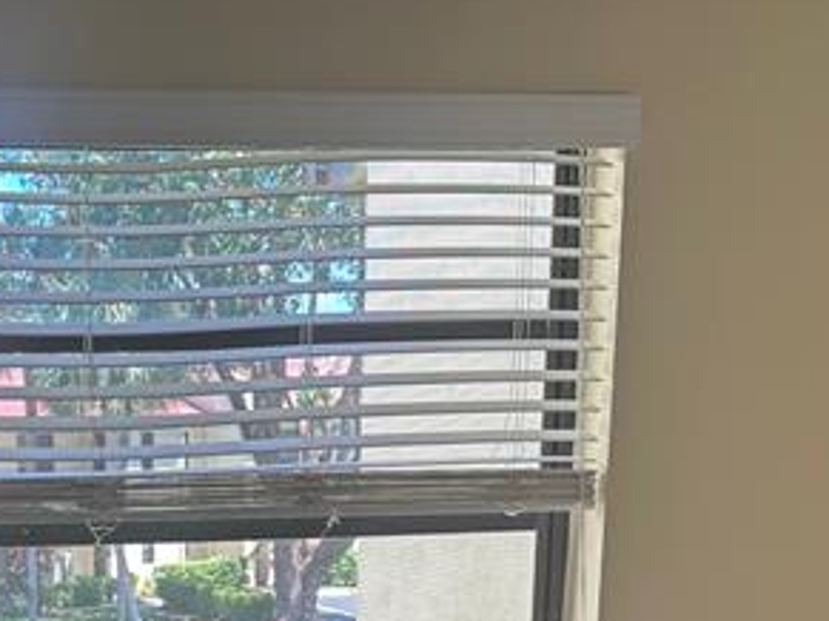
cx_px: 94
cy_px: 789
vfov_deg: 20.5
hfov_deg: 28.4
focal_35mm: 66
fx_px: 1580
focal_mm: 6.86
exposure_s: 1/204
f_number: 1.78
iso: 64
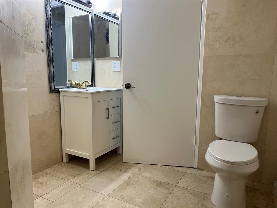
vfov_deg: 53.1
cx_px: 138
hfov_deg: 67.3
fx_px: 208
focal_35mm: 26
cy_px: 104
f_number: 1.6
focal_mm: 5.1
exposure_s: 1/120
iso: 100
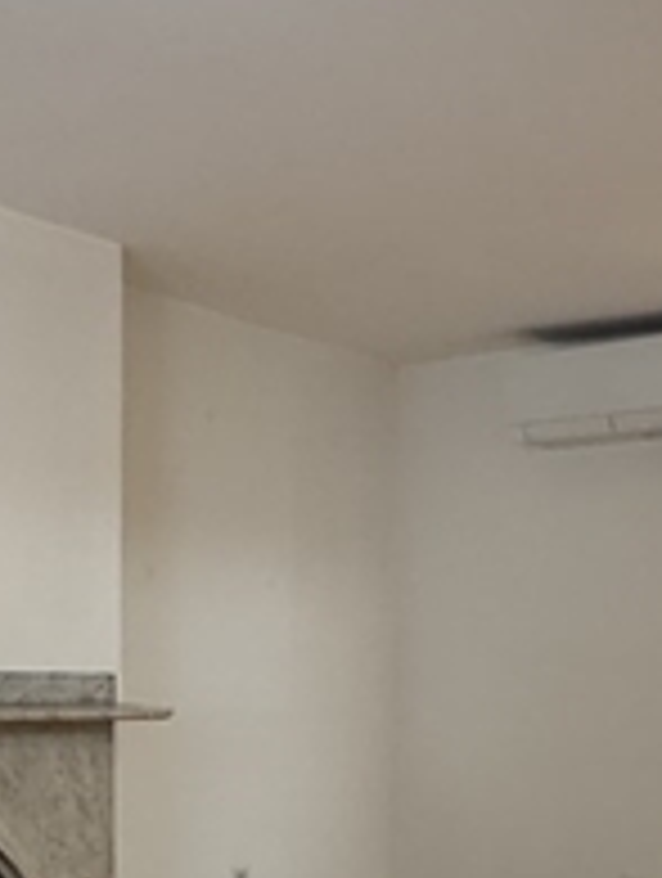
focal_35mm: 55
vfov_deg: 33.3
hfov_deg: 26.5
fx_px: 1398
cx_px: 441
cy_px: 765
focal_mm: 2.22
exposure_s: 1/60
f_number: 2.2
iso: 400
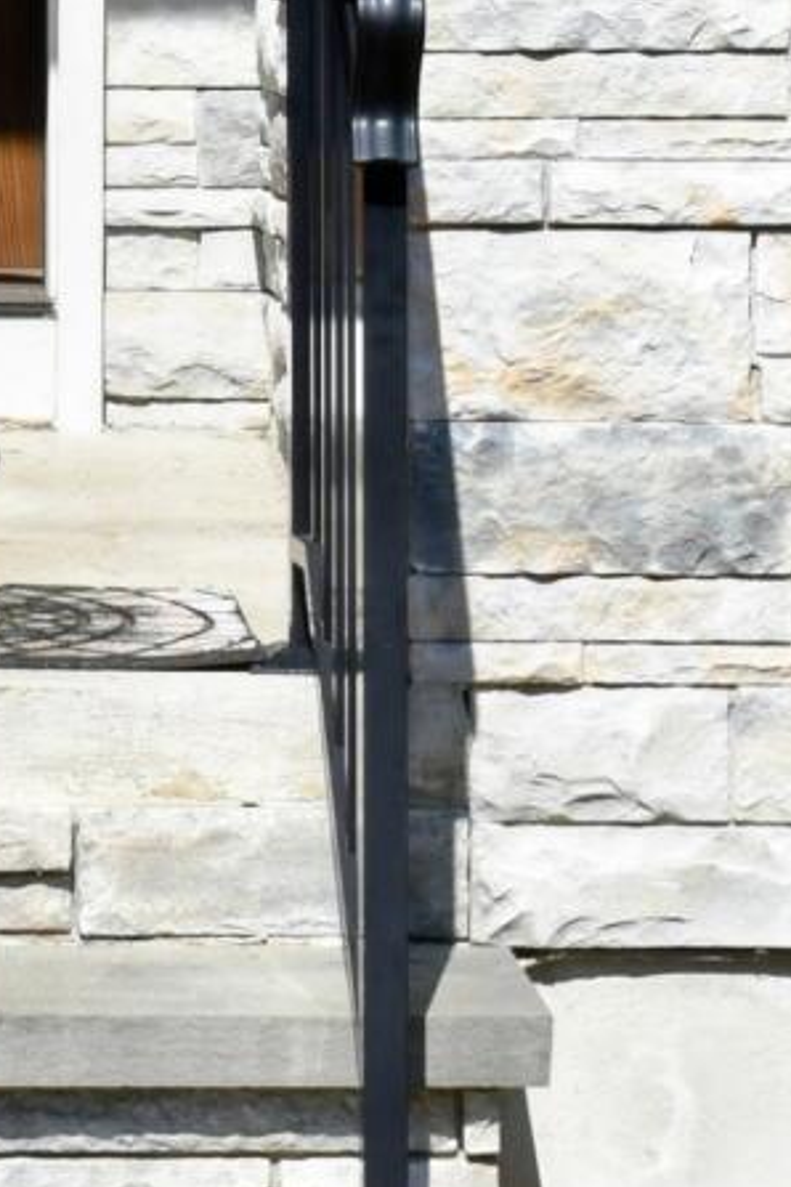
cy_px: -542
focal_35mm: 228
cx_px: -519
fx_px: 7514
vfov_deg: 8.8
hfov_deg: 5.9
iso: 100
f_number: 8
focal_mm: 34
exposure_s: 1/320
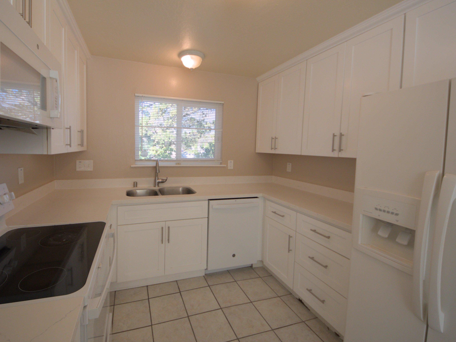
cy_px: 159
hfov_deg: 97.4
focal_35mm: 15
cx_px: 193
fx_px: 198
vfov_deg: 81.6
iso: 450
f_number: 4.5
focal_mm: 8
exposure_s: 1/250
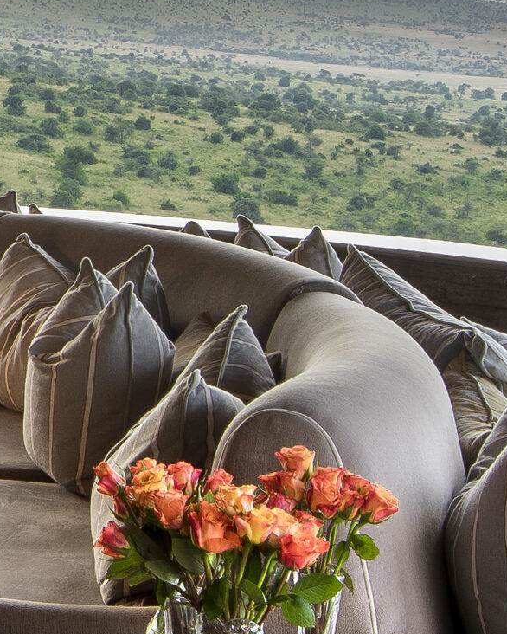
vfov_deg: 15.4
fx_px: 2306
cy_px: 3
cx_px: -417
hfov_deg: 11.6
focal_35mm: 123
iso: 200
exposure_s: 1/2
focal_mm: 16
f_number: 9.5
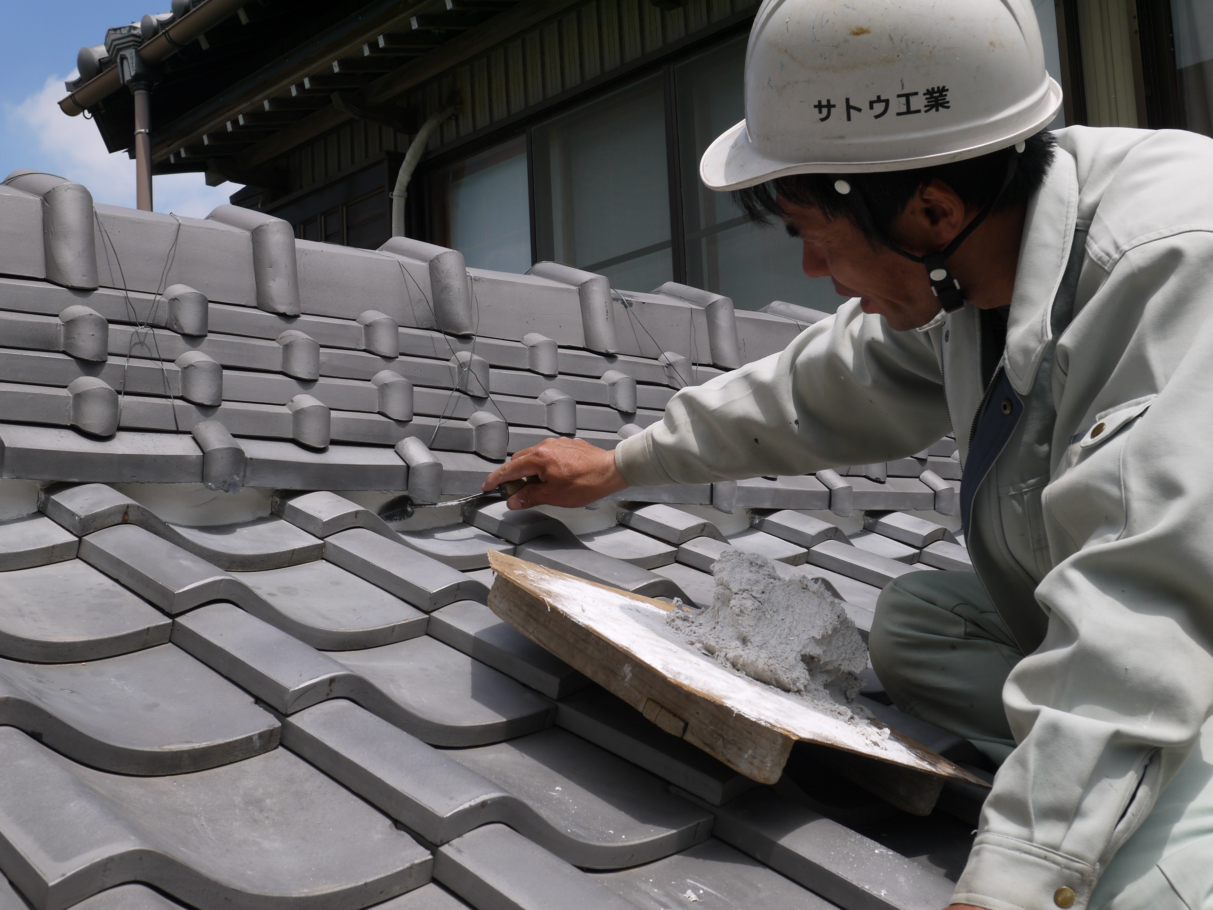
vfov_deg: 32.9
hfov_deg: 42.9
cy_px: 455
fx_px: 1542
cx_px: 606
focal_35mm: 44
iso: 160
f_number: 11
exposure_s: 1/320
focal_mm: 22
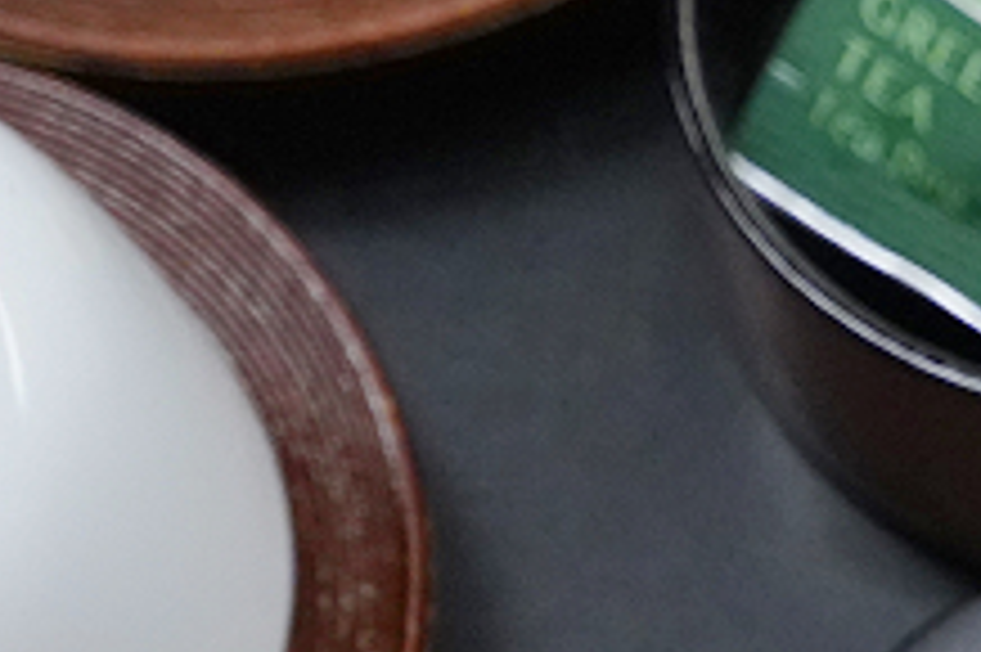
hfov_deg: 5.9
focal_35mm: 347
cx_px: 1562
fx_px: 9448
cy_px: 931
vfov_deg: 3.9
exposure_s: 1/160
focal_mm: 63
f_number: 2.8
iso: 5000
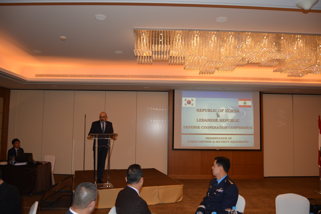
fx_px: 241
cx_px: 160
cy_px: 107
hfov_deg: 67.4
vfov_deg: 47.9
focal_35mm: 27
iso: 400
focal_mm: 18
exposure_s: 1/80
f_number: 3.5
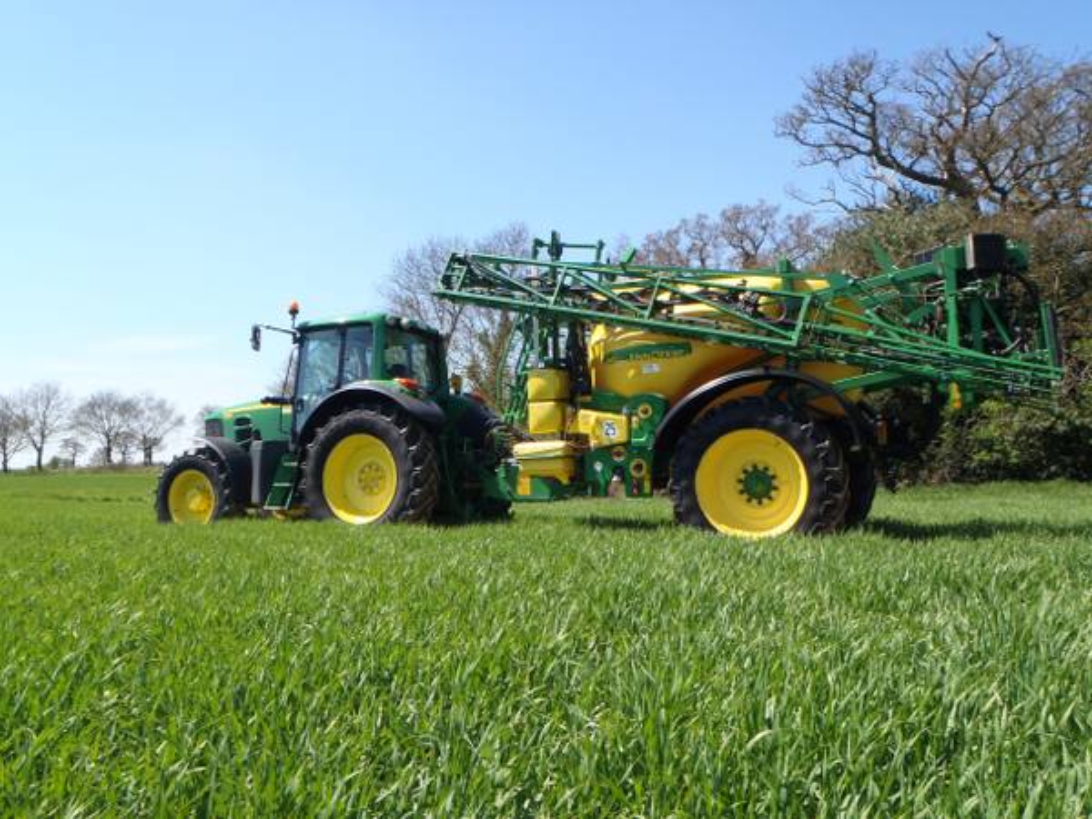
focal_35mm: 28
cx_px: 546
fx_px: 883
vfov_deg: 49.7
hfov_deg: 63.4
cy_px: 410
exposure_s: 1/320
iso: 80
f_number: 4.5
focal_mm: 5
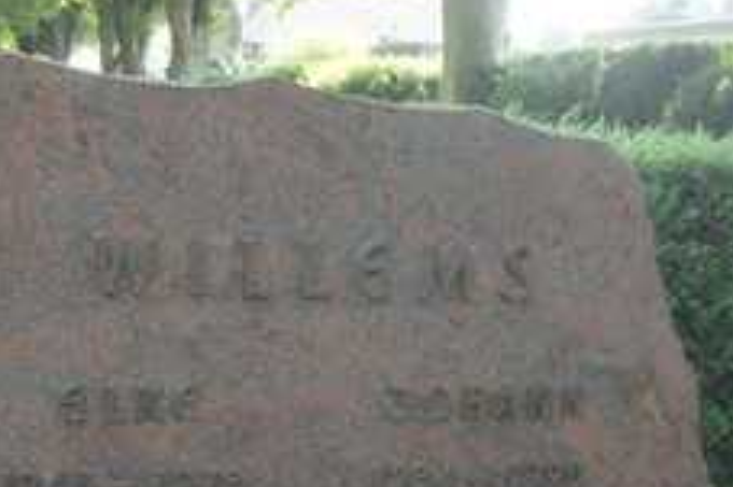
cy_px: 352
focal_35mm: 67
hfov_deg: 29.7
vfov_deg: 20.2
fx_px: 1363
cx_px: 210
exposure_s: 1/250
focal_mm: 22
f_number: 4.5
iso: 1000
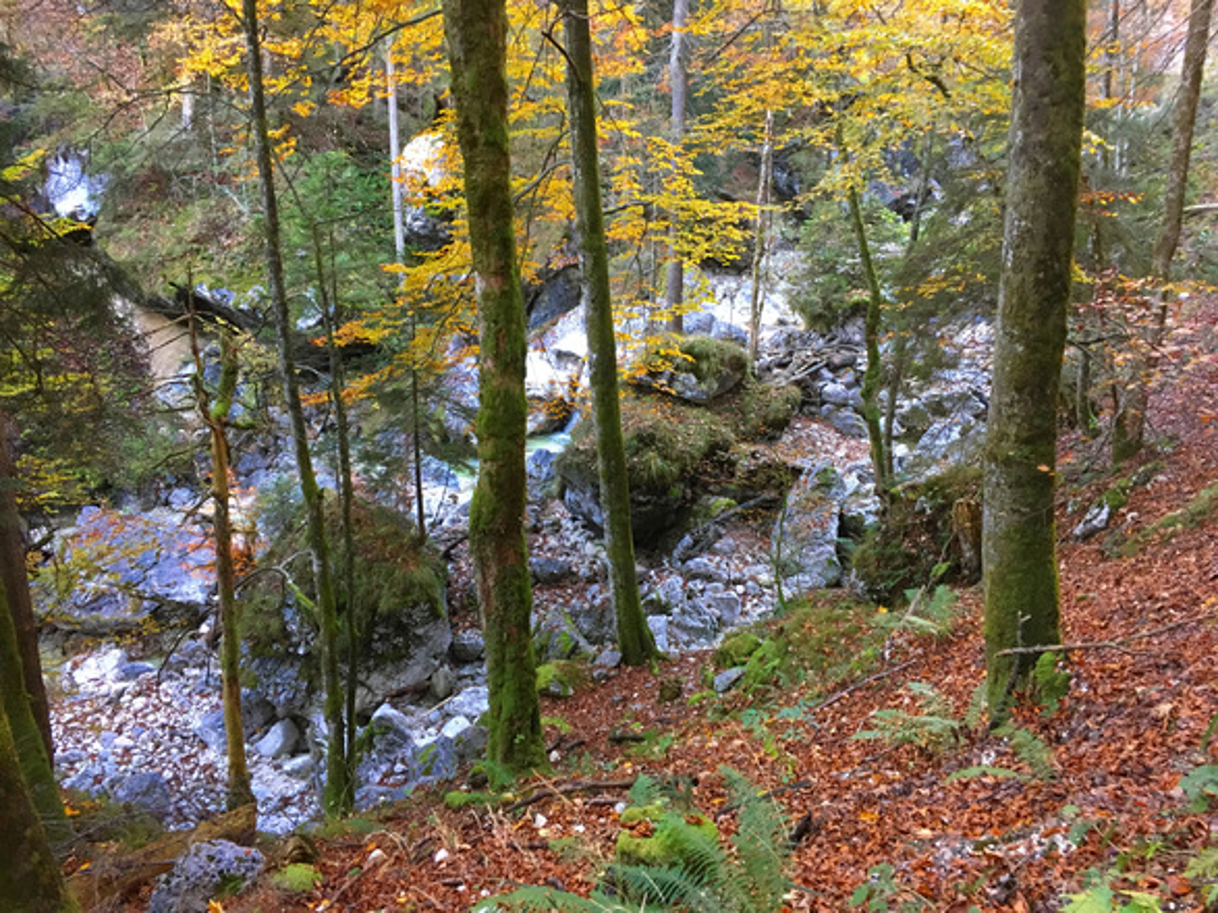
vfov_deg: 48.2
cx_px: 609
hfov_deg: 61.7
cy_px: 456
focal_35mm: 29
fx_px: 1020
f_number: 2.2
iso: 250
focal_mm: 4.15
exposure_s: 1/33
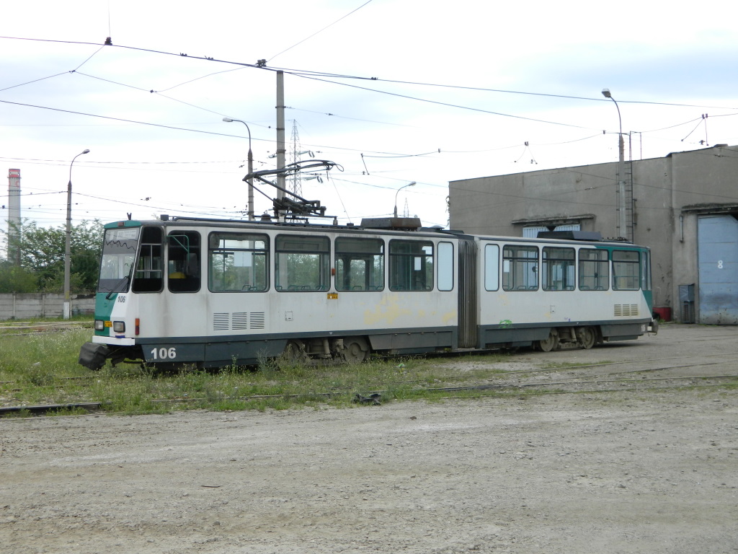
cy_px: 277
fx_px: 1002
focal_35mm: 47
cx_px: 369
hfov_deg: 40.4
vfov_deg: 30.9
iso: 100
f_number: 3.6
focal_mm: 8.4
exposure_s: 1/400
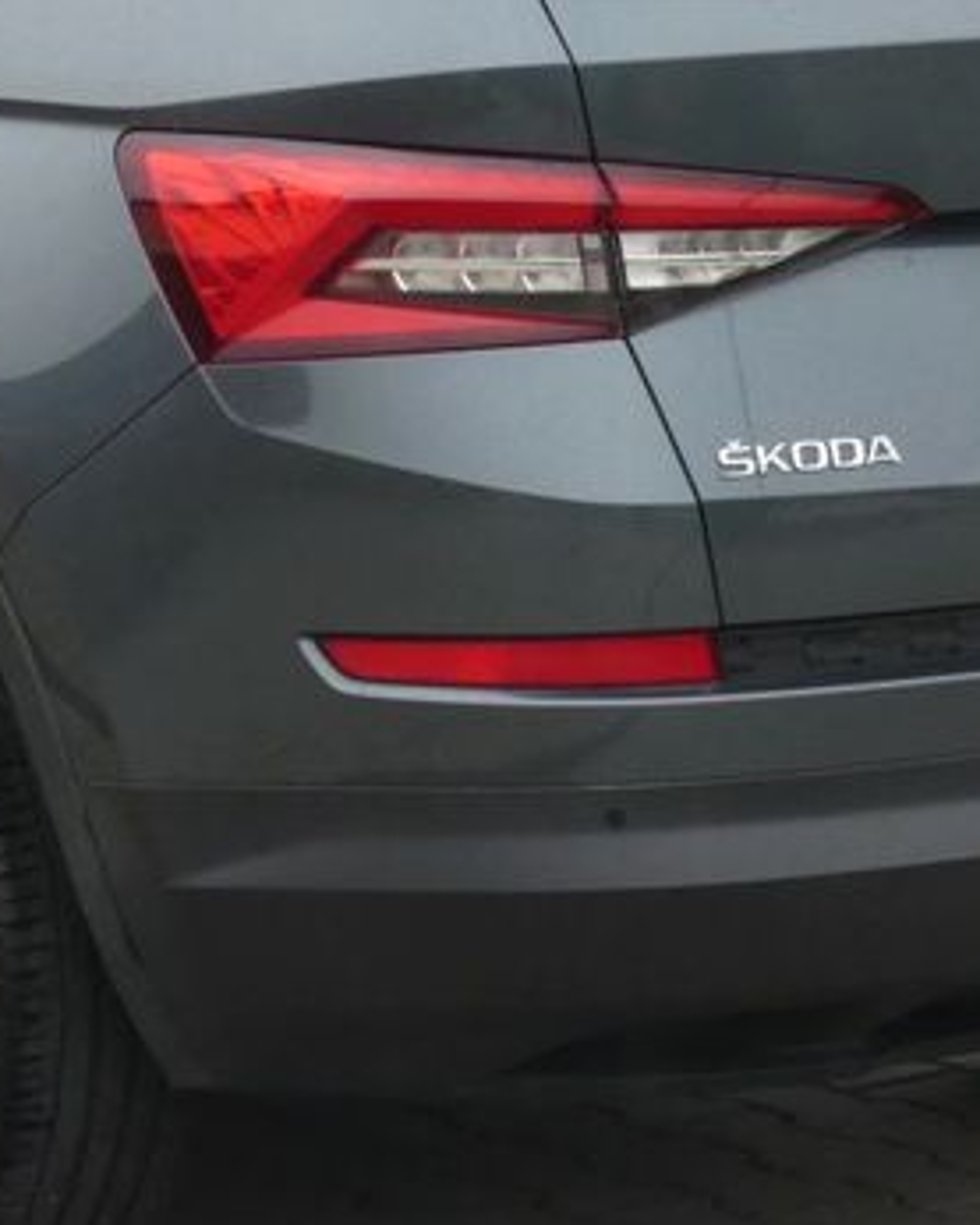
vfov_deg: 10.9
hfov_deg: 8.7
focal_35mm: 176
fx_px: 6378
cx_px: 60
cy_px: 276
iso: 320
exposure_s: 1/80
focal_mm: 10.8
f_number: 5.6
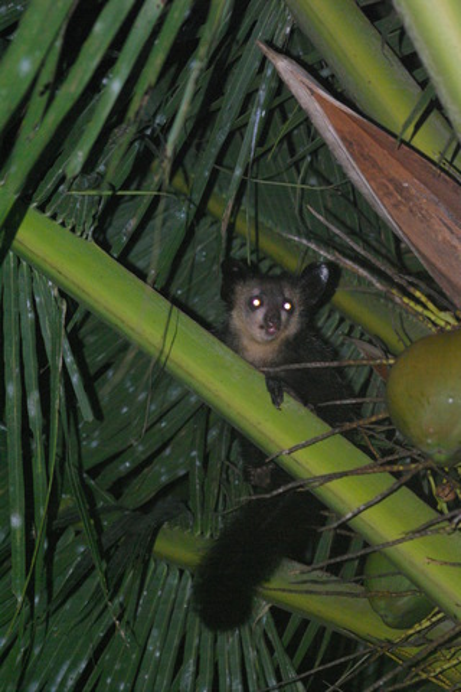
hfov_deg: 7.6
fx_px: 3457
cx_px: 230
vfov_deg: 11.4
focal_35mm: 180
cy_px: 346
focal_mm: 120
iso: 1600
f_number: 5.6
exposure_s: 1/125
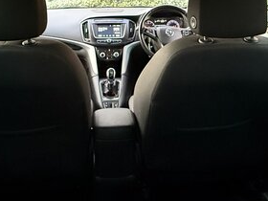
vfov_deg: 32.4
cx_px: 126
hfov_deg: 46.8
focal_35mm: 40
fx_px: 310
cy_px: -10
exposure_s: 1/60
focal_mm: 2.22
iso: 1250
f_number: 2.2
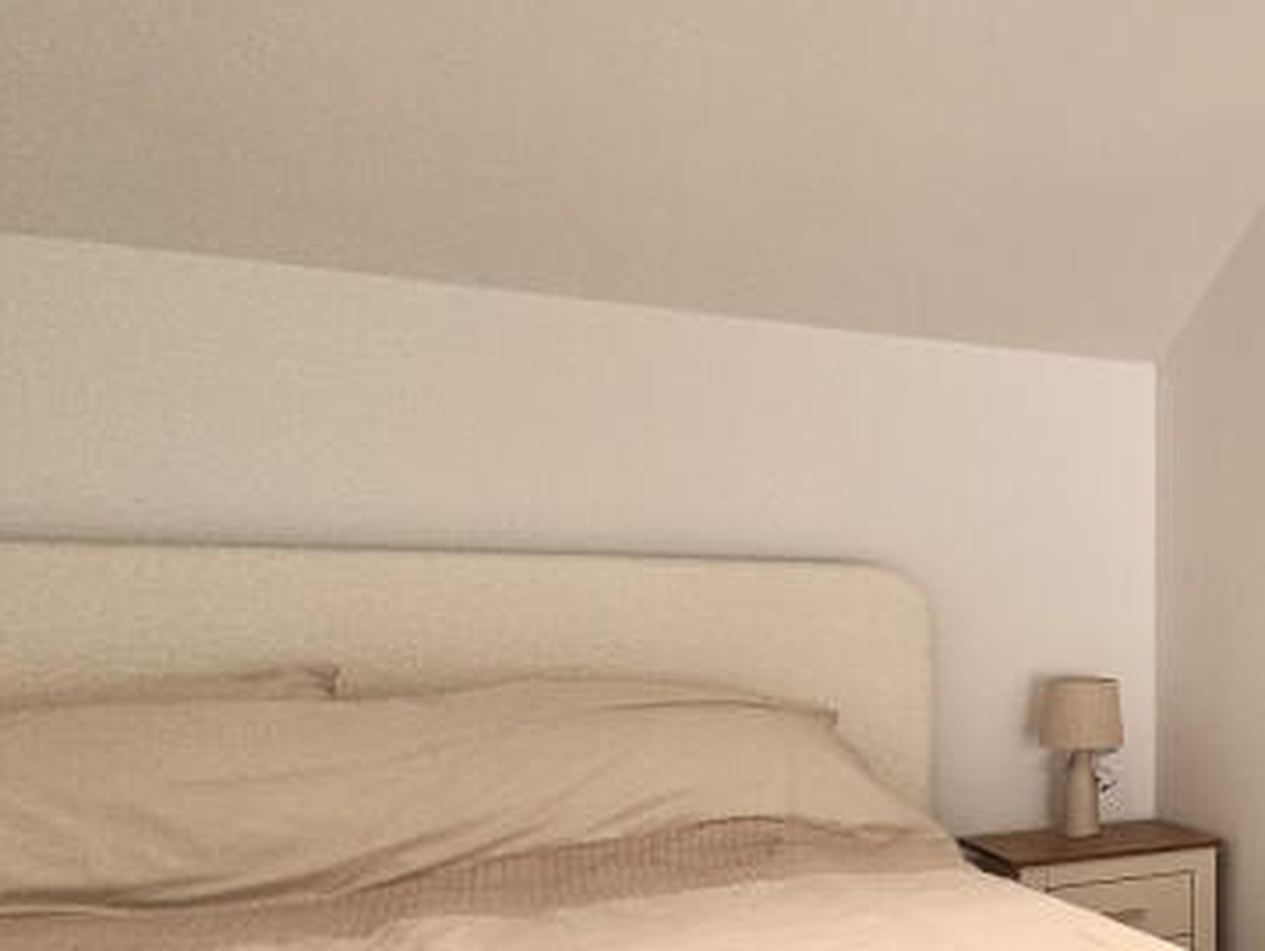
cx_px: 1746
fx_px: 1463
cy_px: 640
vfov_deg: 35.6
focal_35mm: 40
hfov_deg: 31.9
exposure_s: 1/99
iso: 64
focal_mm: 2.22
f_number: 2.2
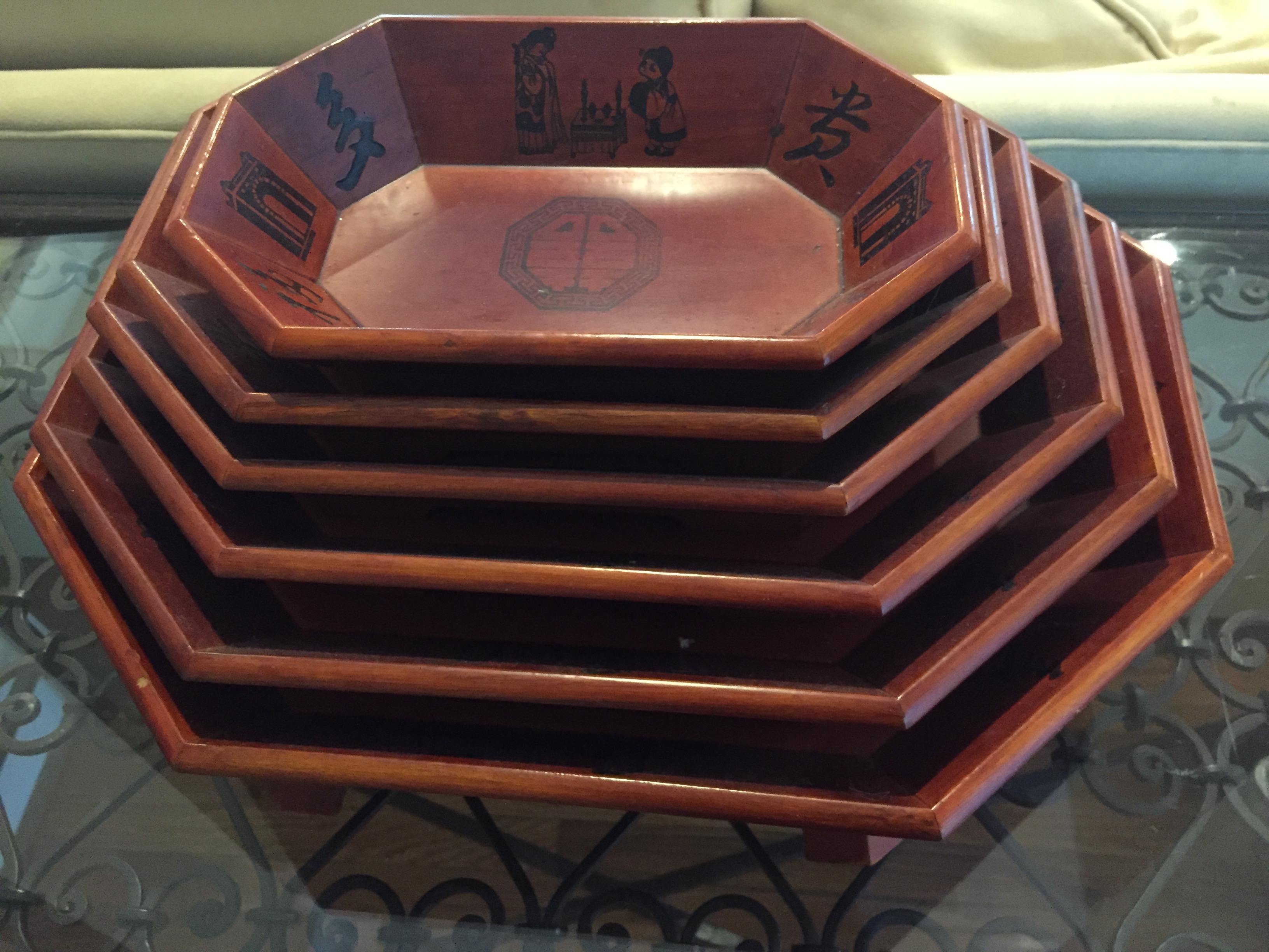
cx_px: 634
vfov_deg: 48.2
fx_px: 1063
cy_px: 476
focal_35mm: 29
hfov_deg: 61.7
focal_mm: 4.15
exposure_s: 1/15
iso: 400
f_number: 2.2
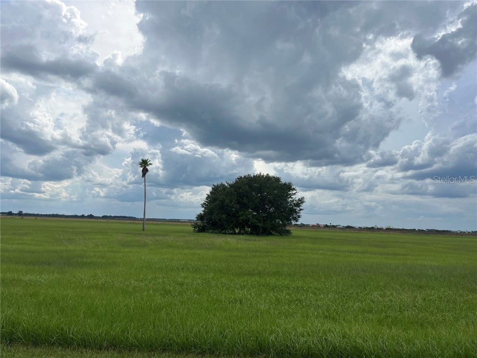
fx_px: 358
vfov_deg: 53.1
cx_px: 238
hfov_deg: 67.3
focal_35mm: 26
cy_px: 179
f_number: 1.6
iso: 50
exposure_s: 1/4310
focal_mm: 5.1
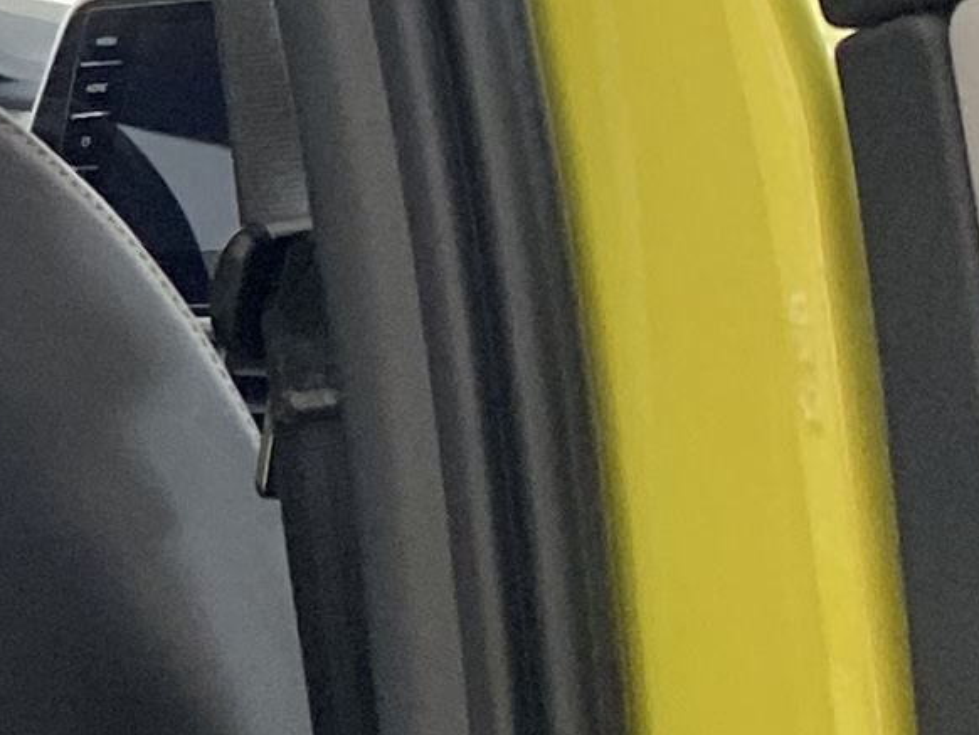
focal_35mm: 180
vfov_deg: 8.2
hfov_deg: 9.8
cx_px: -1265
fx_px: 5093
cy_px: 160
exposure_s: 1/110
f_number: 1.8
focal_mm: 4.25
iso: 125
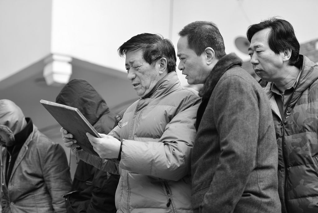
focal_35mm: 90
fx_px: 795
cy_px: 106
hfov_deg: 22.6
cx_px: 159
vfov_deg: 15.2
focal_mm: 90
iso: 500
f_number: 2.8
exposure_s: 1/800
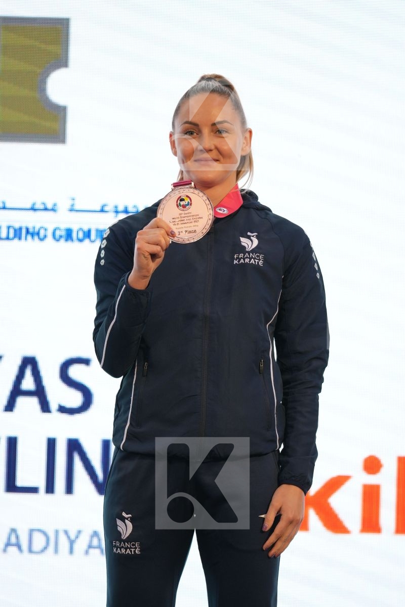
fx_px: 5062
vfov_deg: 6.9
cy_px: 304
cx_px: 202
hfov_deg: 4.6
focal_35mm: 300
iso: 400
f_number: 2.8
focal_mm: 200
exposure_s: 1/250
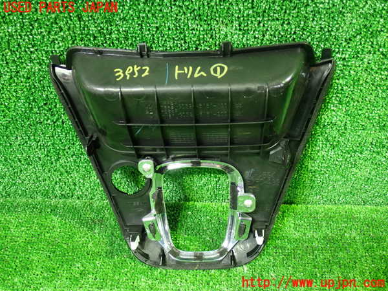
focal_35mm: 38
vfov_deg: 37.7
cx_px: 194
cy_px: 146
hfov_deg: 49.0
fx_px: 426
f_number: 2.7
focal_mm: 6.83
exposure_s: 1/15
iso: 800
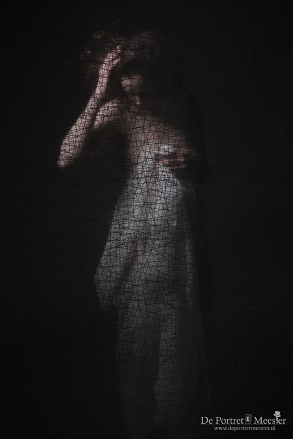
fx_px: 916
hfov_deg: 18.2
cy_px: 220
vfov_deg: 27.0
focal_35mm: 75
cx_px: 146
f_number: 11
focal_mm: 50
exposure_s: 1/180
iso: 125
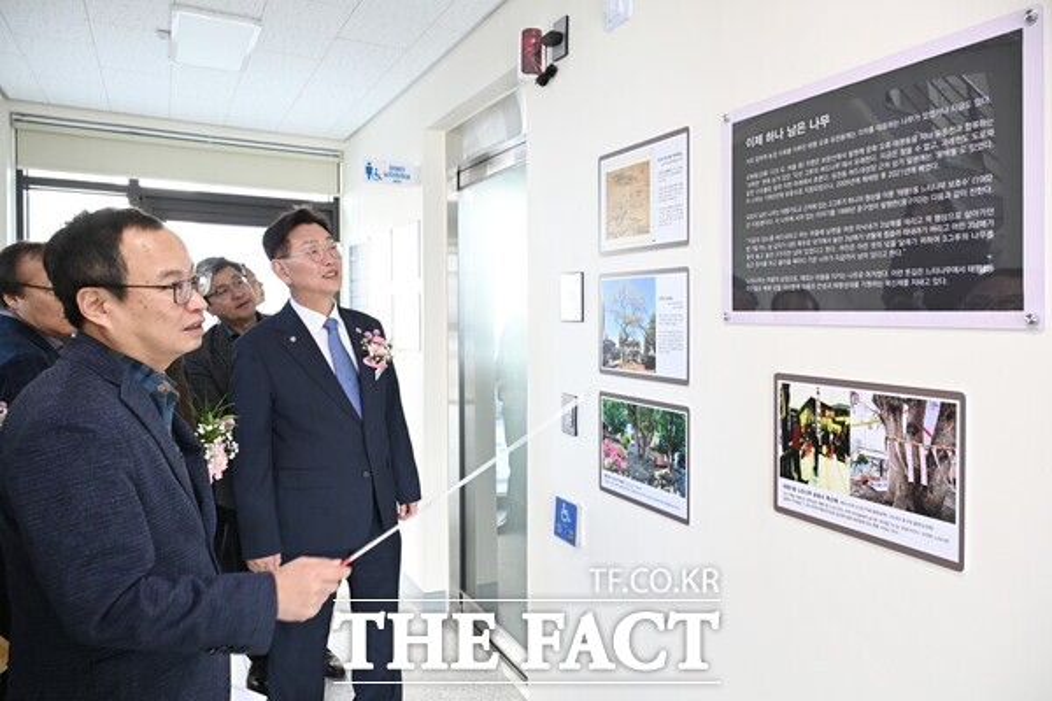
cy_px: 350
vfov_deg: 53.1
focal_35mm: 24
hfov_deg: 73.7
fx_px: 701
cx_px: 526
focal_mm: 24
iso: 2000
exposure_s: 1/100
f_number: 5.6
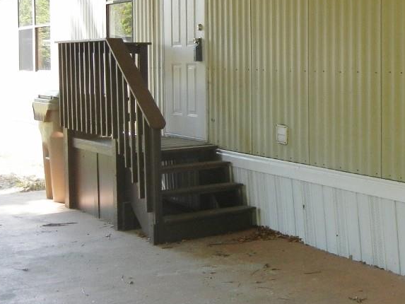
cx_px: 317
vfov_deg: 21.8
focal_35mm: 67
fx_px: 784
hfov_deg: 28.4
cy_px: 95
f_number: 3.5
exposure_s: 1/181
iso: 160
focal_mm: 5.4
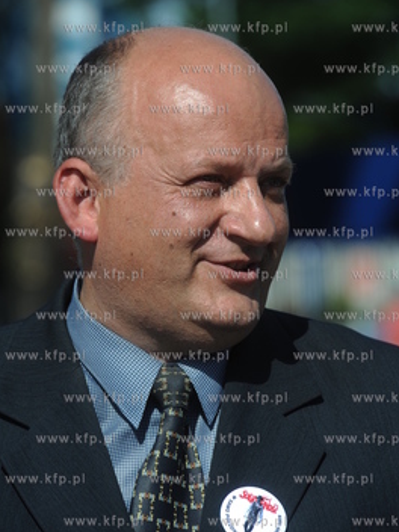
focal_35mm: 202
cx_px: 200
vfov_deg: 9.8
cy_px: 272
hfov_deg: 7.4
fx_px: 3104
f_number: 8
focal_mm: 185
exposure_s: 1/400
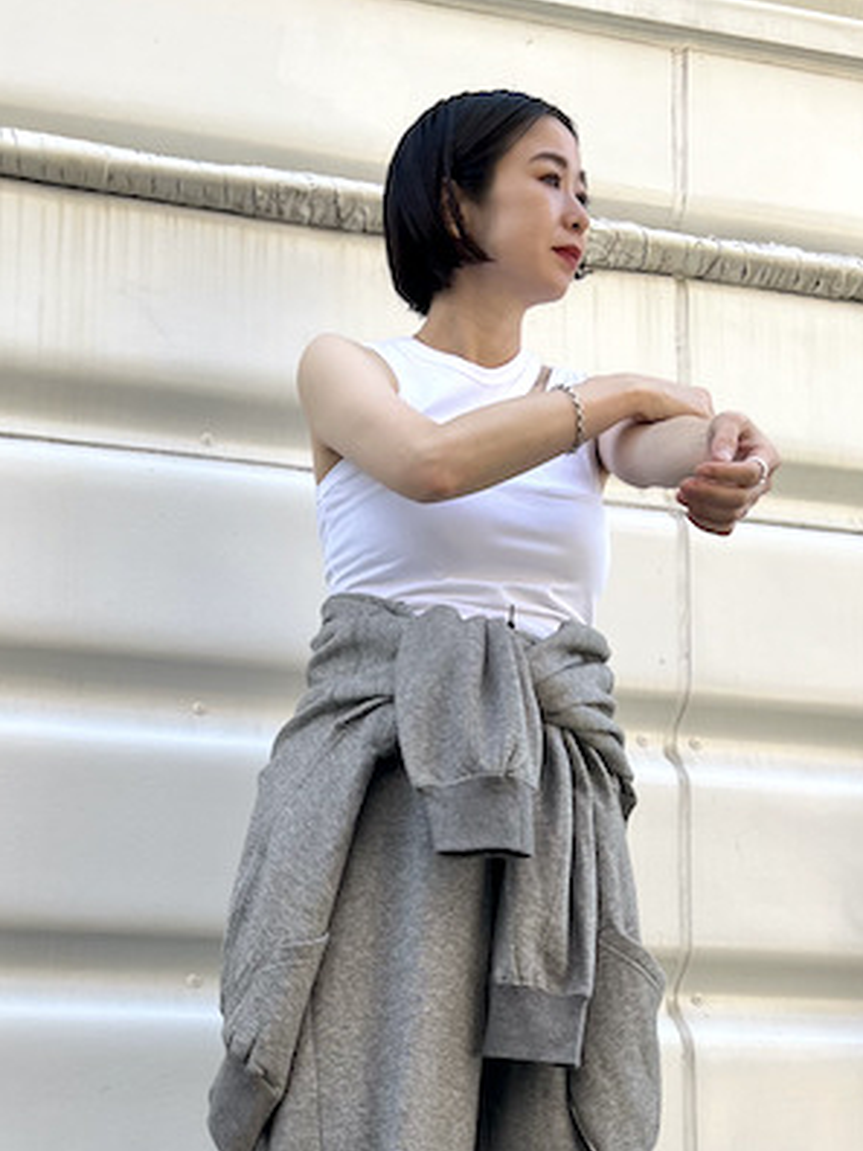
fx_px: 1529
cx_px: 267
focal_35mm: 46
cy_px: 921
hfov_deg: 31.2
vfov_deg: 39.6
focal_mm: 5.7
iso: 50
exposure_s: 1/753
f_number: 1.5
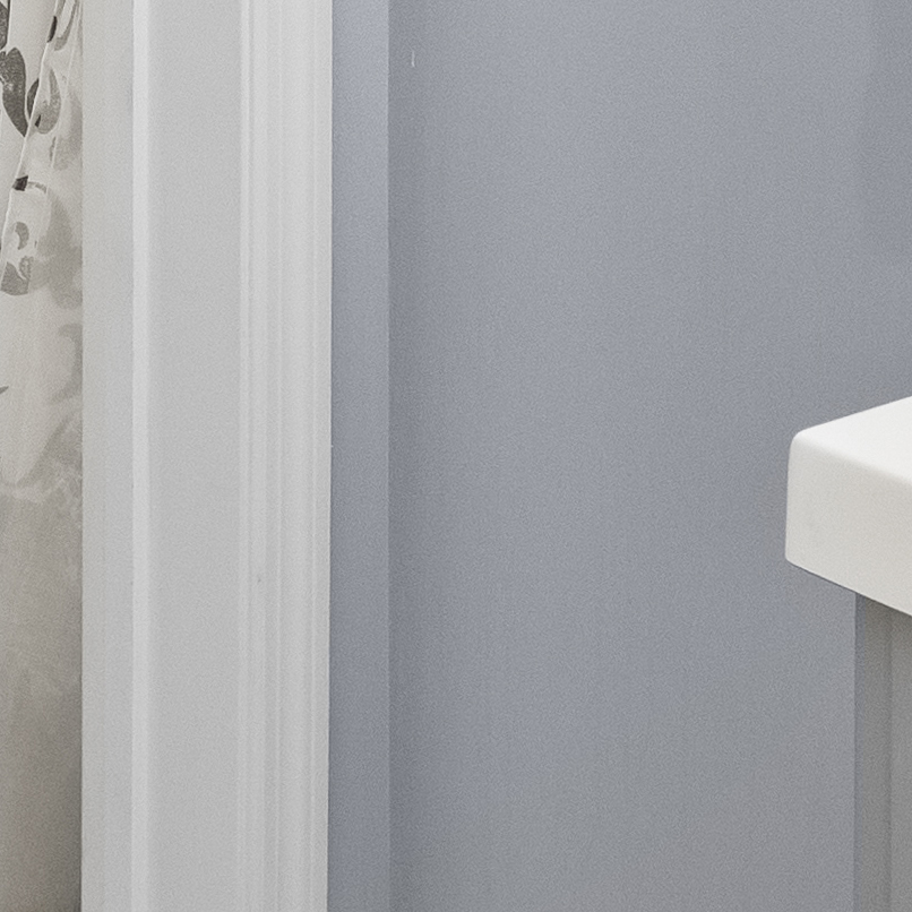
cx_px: -29
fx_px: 2712
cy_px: -627
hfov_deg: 18.5
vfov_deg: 16.6
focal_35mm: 91
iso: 400
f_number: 5.6
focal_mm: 8
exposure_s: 1/5
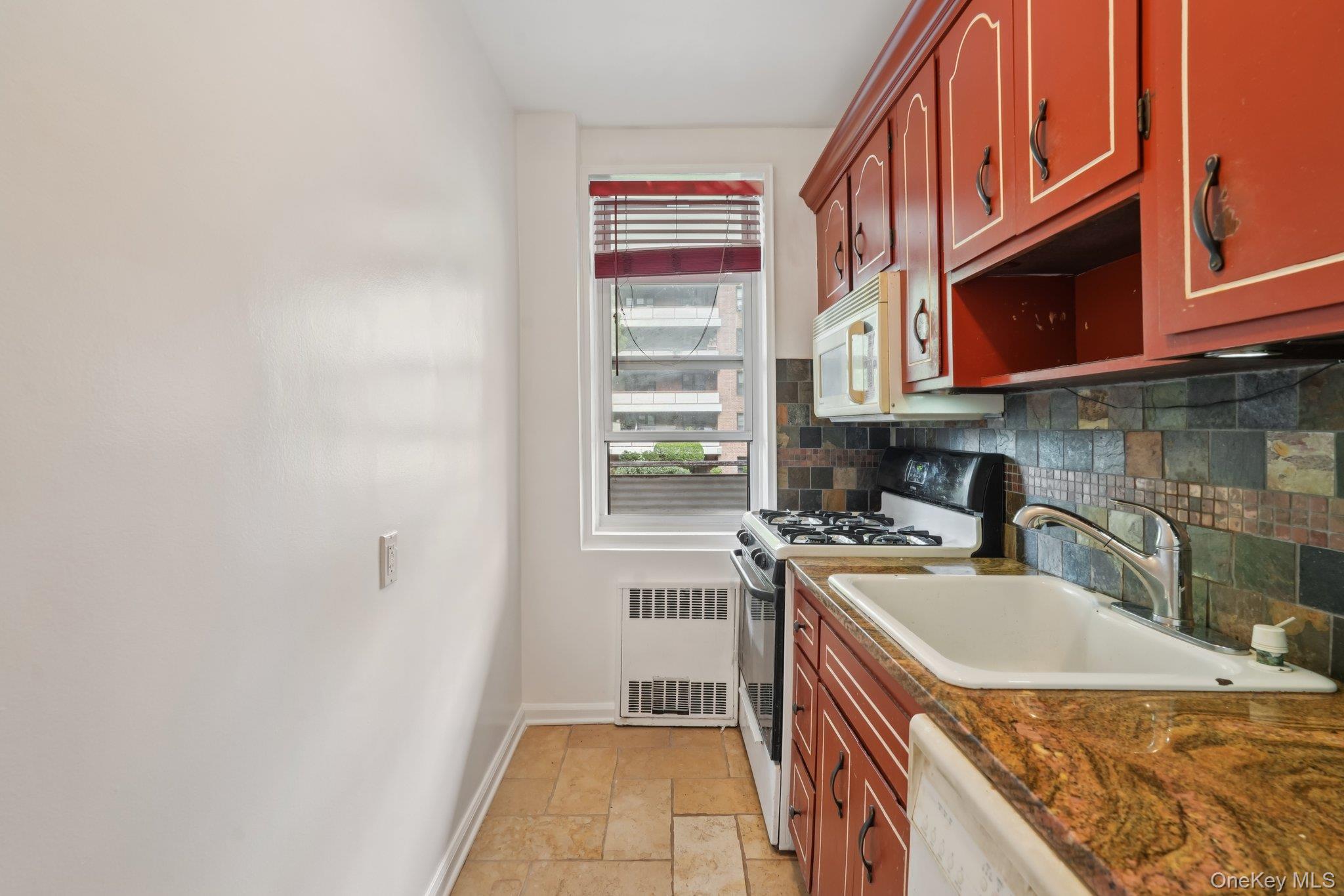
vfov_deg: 73.7
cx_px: 672
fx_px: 597
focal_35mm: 16
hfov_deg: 96.7
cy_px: 448
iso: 400
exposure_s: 1/10
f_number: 8
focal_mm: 16
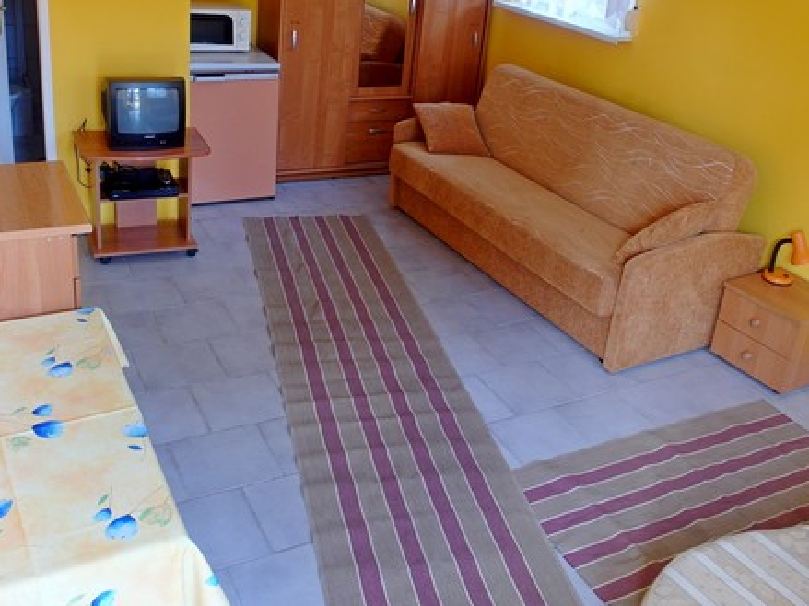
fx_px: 818
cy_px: 203
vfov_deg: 40.2
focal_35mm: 35
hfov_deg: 52.6
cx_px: 435
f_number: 2
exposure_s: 1/45
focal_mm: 5.2
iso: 100
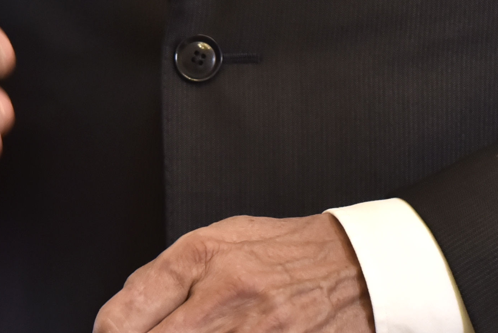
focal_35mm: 864
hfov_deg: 2.4
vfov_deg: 1.6
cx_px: 230
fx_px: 11956
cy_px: 581
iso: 1250
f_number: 4
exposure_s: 1/160
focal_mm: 200
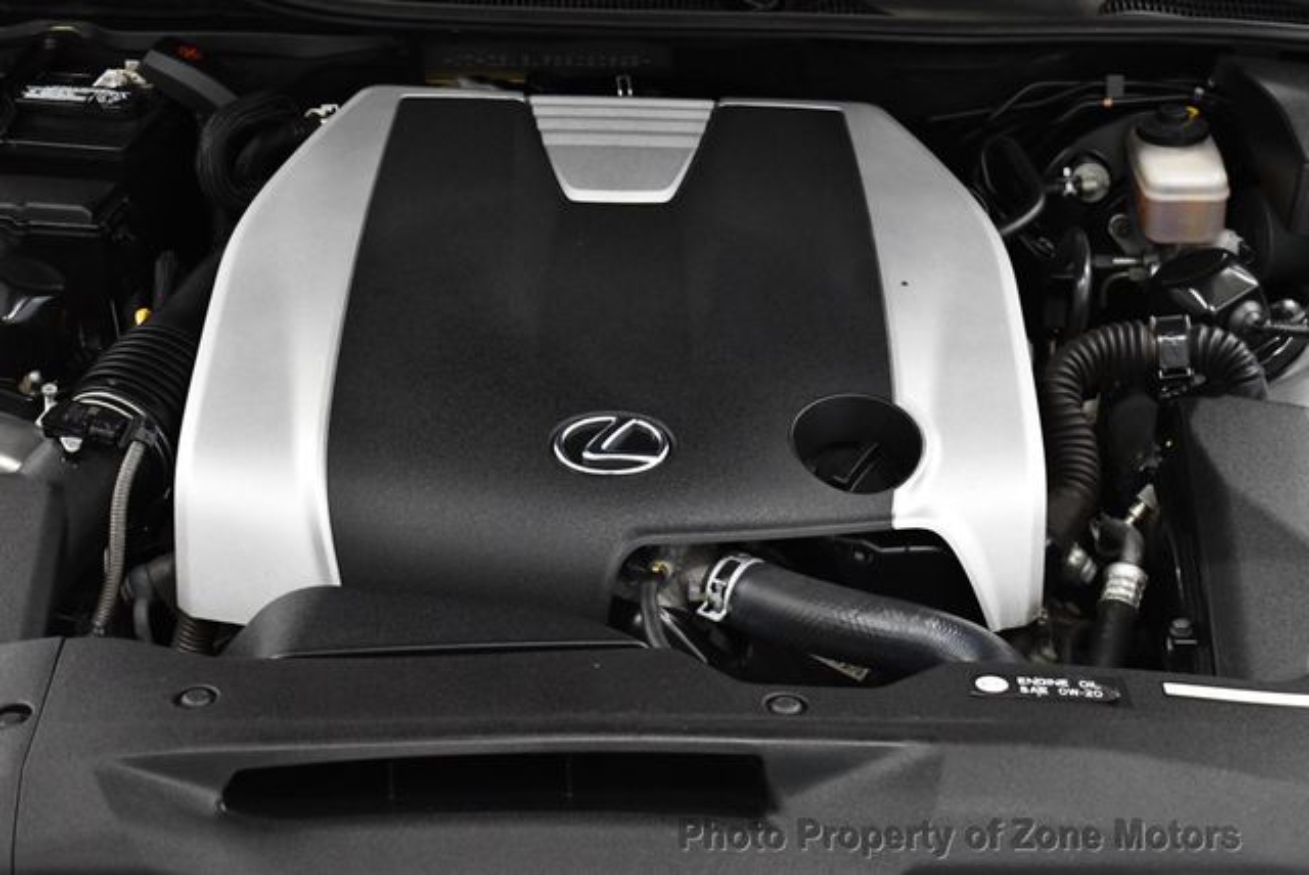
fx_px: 3057
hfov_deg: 24.2
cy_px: 438
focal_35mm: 84
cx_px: 654
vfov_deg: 16.3
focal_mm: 42
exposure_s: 1/125
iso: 3200
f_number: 5
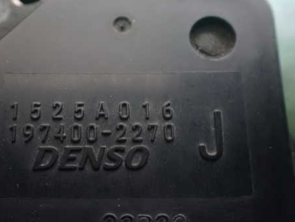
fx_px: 341
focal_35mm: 40
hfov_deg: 46.5
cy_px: 126
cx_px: 117
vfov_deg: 35.9
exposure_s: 1/15
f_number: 2.3
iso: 1600
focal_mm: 5.4
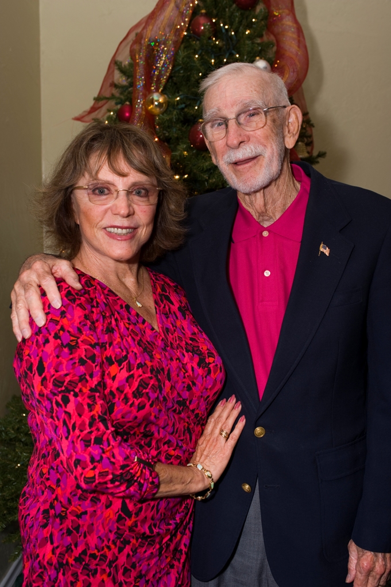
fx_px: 718
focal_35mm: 44
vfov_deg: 44.5
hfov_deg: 30.5
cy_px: 294
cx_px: 196
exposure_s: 1/60
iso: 400
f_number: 5.6
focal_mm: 44
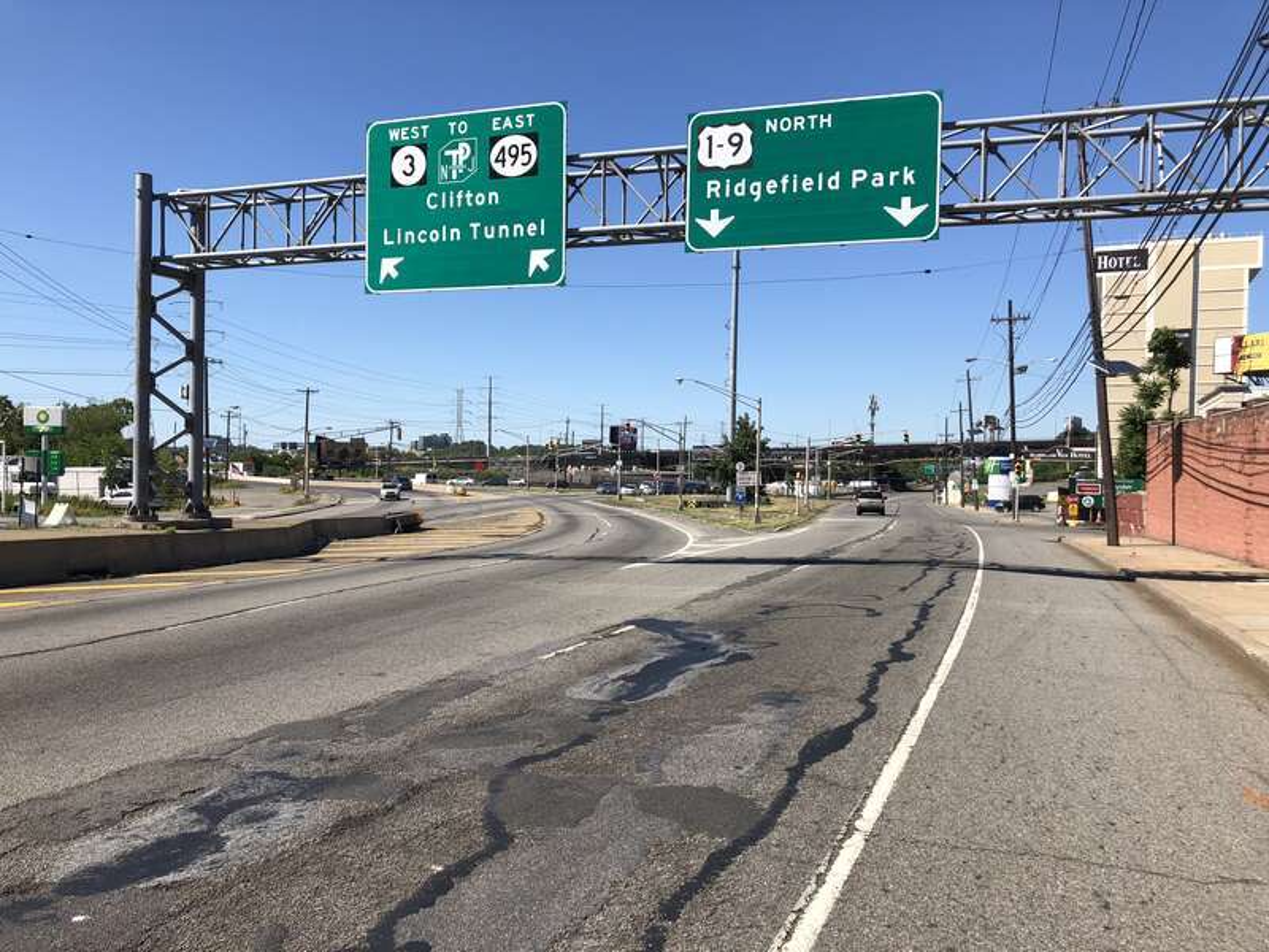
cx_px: 634
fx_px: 1026
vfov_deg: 49.7
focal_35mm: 28
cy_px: 476
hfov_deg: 63.4
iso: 20
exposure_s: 1/2114
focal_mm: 4
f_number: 1.8
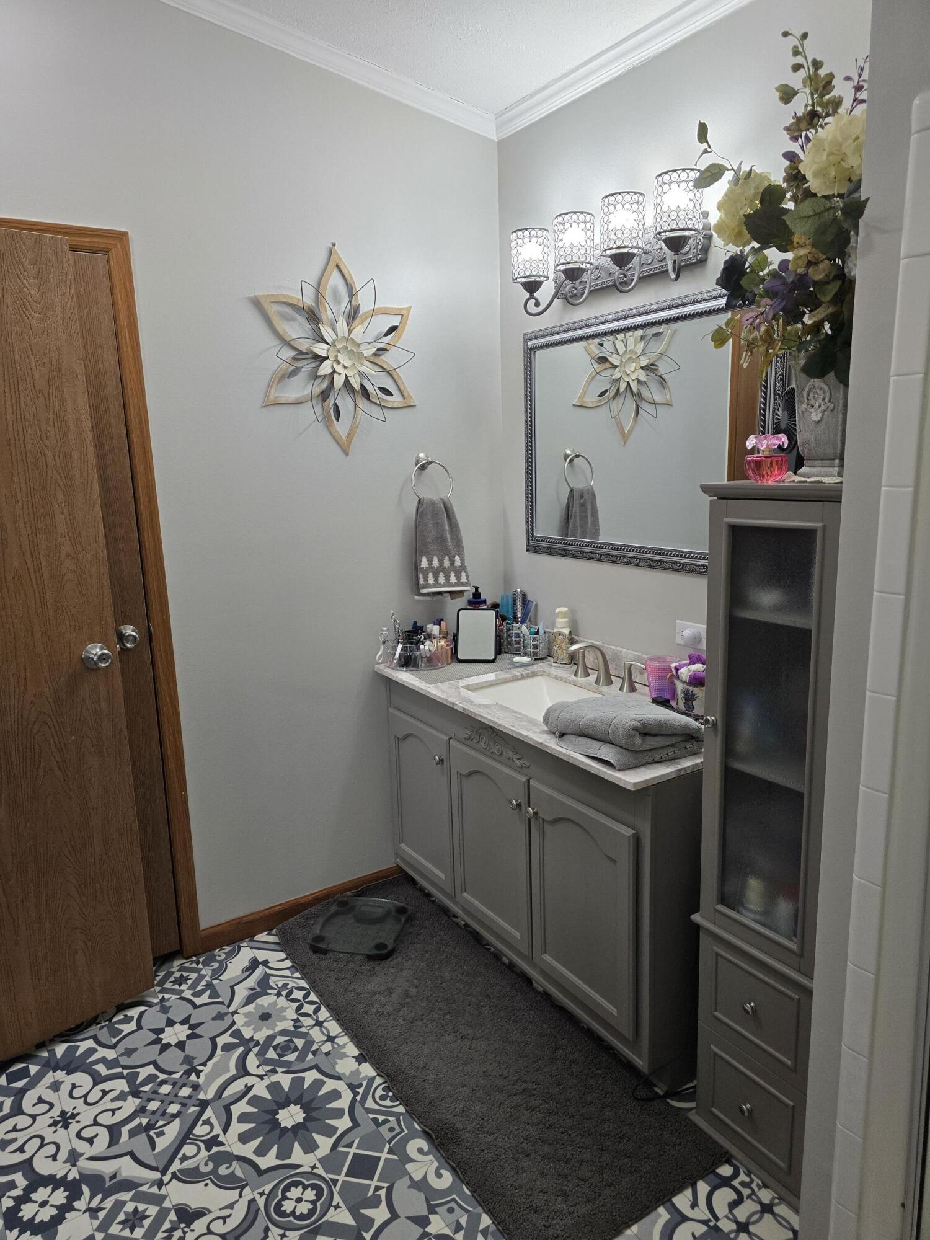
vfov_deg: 73.9
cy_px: 620
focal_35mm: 23
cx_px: 465
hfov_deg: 58.9
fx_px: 824
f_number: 1.7
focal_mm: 6.3
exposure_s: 1/120
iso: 250
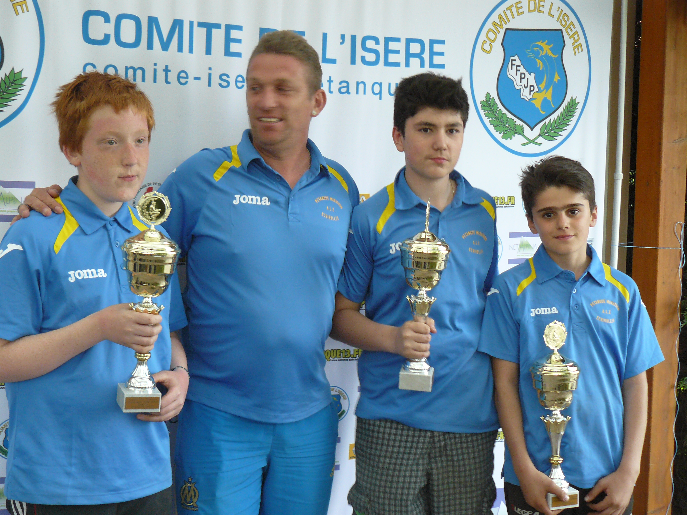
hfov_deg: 35.5
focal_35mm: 54
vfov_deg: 27.0
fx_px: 1072
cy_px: 258
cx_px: 344
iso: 200
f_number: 2.8
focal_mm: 8.9
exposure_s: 1/10
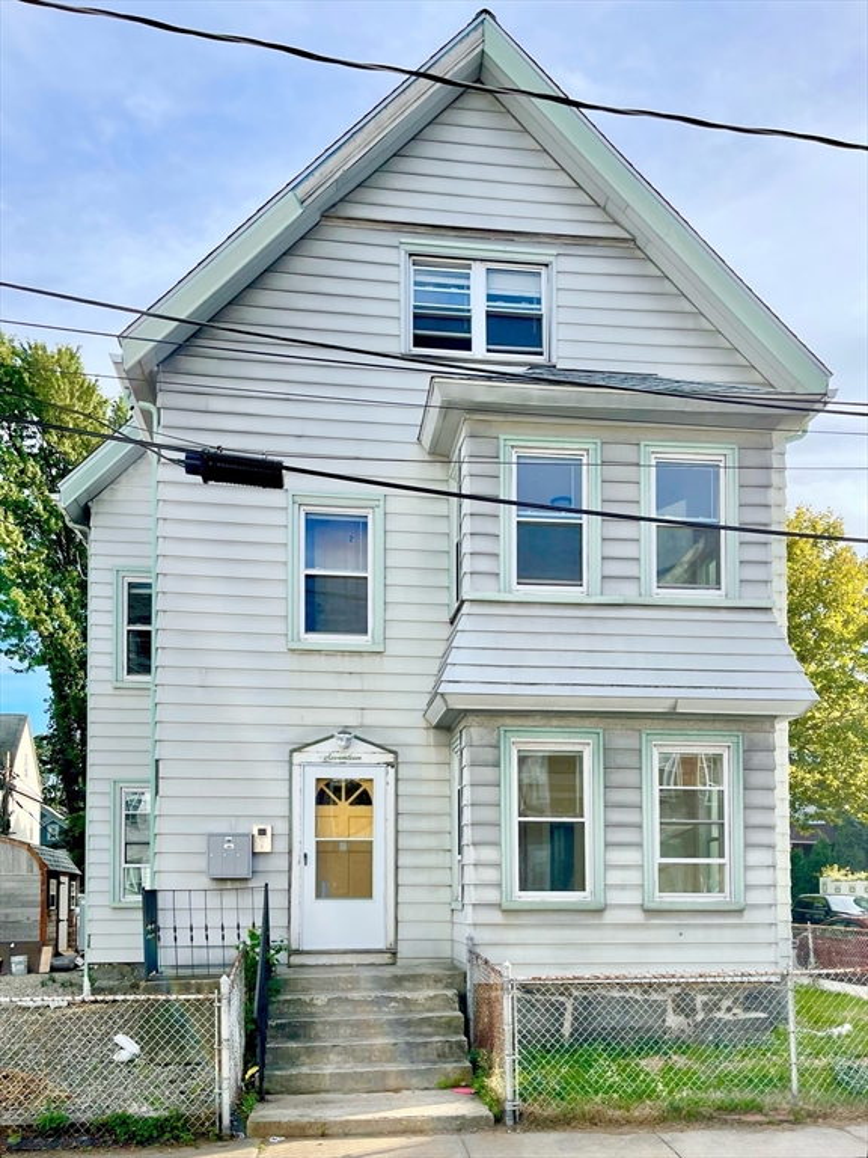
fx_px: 869
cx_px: 434
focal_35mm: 26
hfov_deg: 53.1
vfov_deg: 67.3
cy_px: 579
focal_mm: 5.1
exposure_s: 1/1821
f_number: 1.6
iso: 32
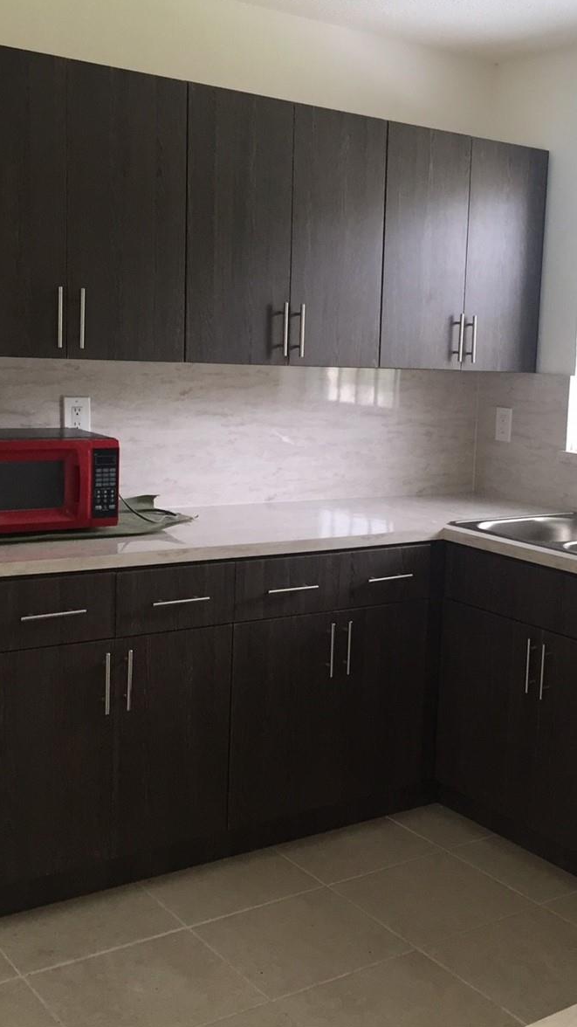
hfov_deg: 27.2
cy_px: 506
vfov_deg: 47.4
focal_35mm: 43
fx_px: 1170
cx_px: 458
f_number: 2.2
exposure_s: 1/30
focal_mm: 4.15
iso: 32
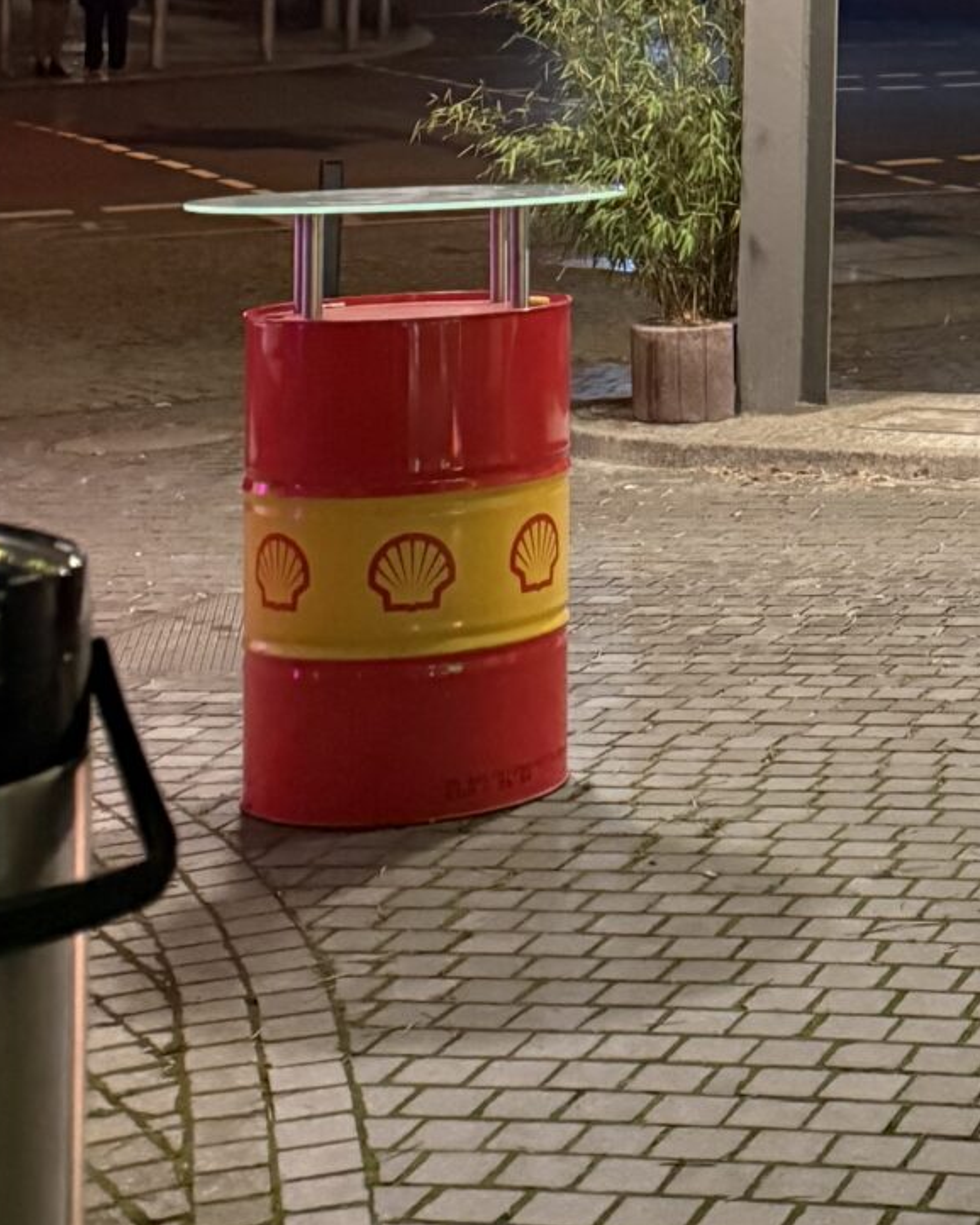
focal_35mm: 83
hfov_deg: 17.2
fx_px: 3010
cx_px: 1338
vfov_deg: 21.7
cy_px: -139
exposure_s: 1/35
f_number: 1.78
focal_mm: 6.76
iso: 800
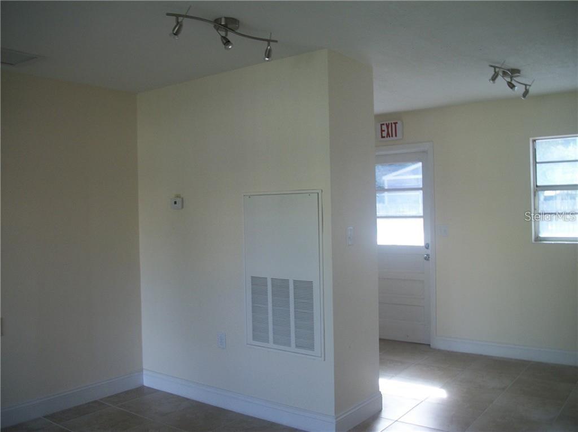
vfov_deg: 44.1
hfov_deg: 56.9
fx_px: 534
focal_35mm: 32
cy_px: 216
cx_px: 289
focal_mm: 5.7
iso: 80
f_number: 2.9
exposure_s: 1/40
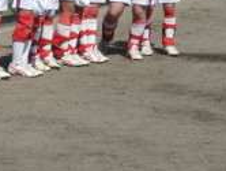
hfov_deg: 7.6
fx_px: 1654
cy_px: -41
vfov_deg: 5.9
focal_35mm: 253
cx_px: -144
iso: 100
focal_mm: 12.5
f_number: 4.5
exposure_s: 1/1000
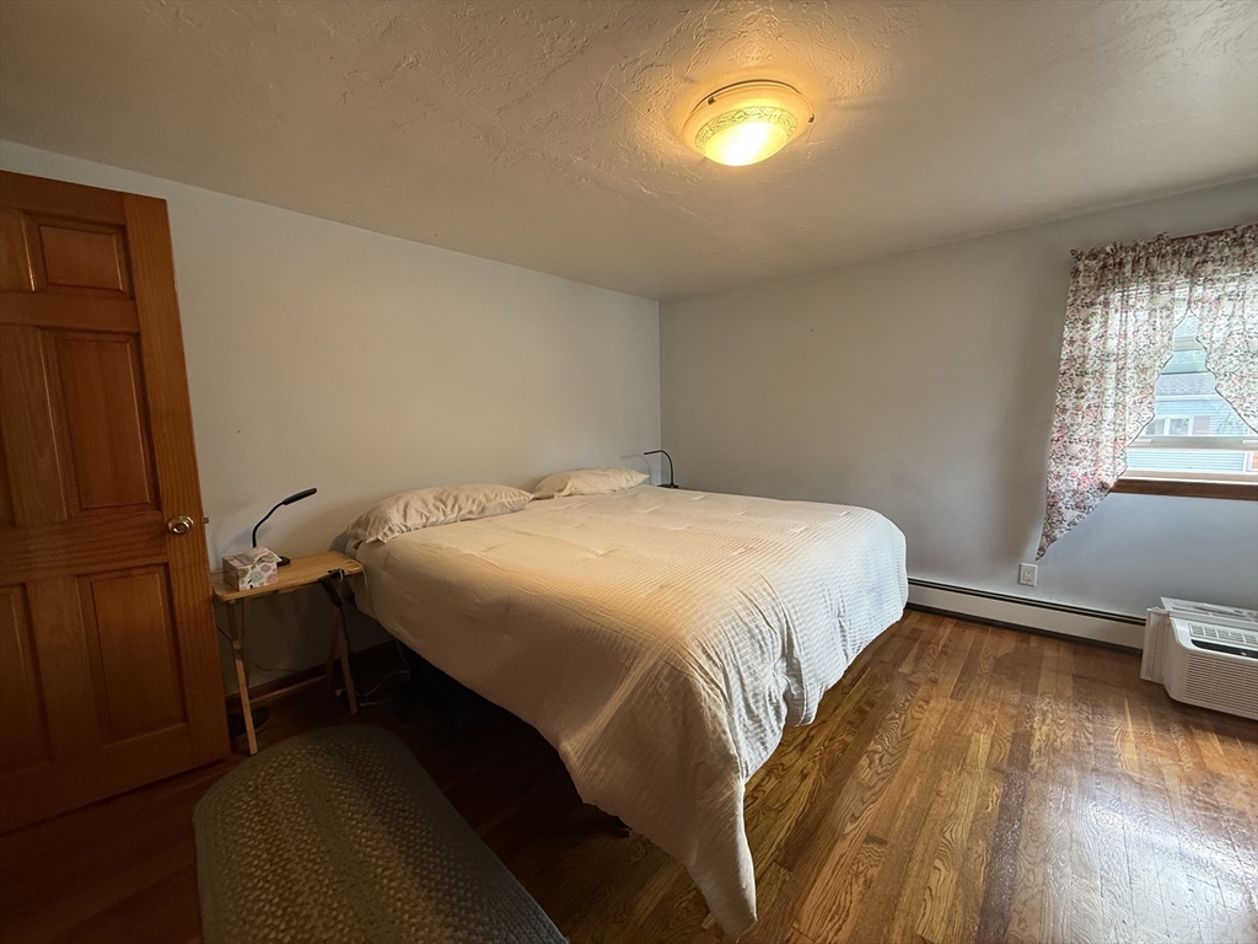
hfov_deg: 102.1
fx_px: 509
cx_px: 629
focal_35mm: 14
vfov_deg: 85.7
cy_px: 472
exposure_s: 1/60
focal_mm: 2.22
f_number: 2.2
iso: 200
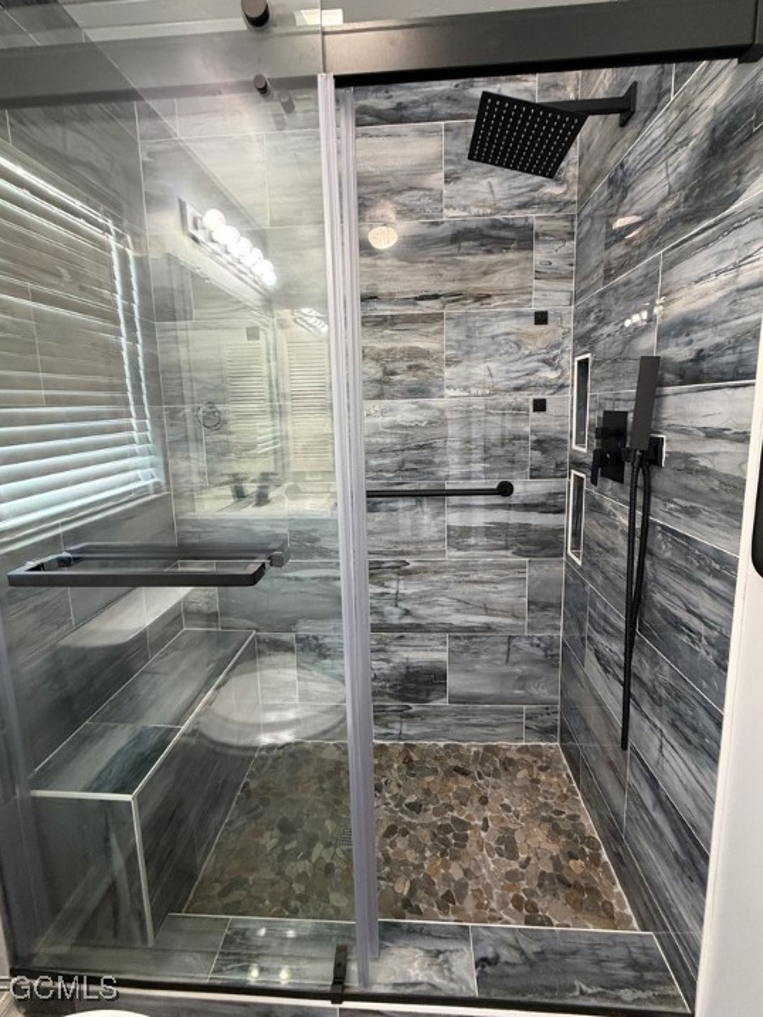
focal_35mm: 15
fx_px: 441
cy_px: 475
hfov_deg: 81.7
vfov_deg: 98.0
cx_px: 391
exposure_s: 1/60
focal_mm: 2.22
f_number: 2.2
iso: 320
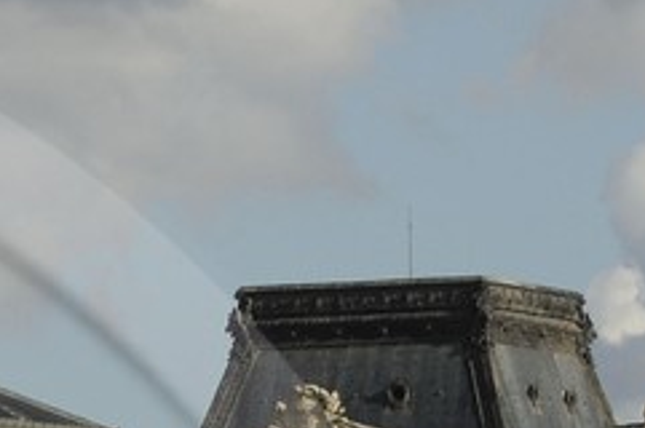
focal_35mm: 697
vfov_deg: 2.0
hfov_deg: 2.9
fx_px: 12471
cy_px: 1065
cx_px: -567
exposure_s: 1/200
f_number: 9.5
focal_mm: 70
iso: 100
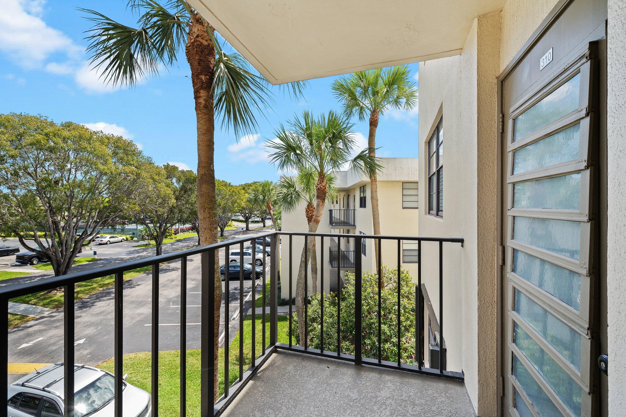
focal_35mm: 14
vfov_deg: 81.1
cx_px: 313
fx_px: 243
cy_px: 208
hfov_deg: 104.3
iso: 200
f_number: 8
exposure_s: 1/160
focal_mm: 14
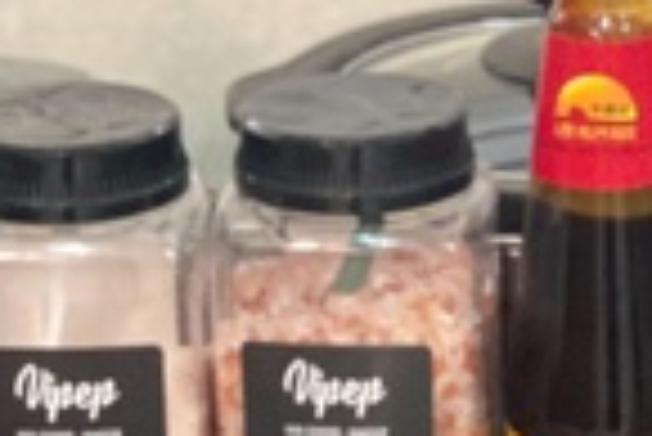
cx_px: 648
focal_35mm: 261
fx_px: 4732
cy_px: 479
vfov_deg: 5.3
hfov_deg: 7.8
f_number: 2
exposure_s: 1/33
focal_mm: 6
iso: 250
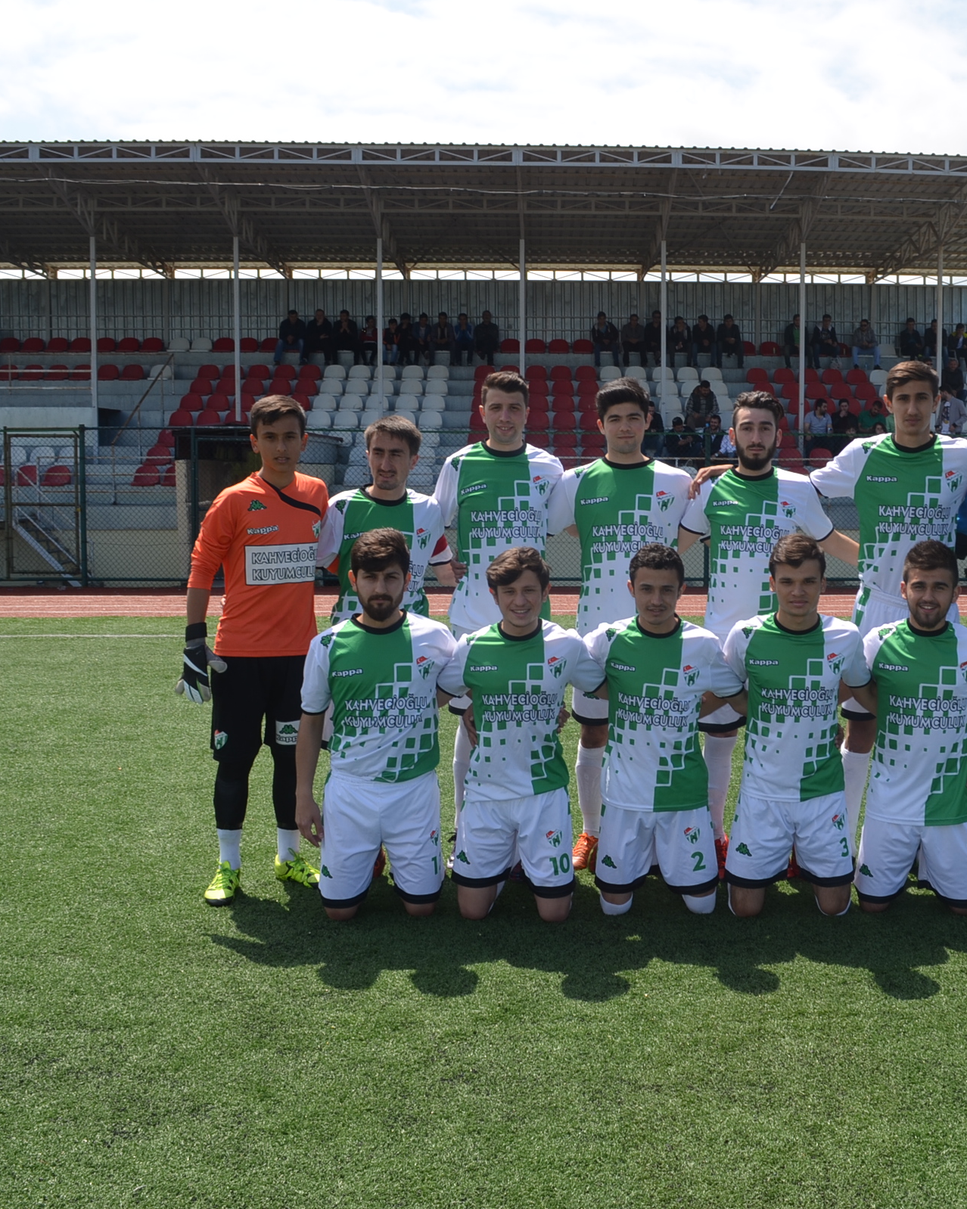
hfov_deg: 37.8
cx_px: 645
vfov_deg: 46.8
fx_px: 1395
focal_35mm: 39
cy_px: 607
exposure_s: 1/200
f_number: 9
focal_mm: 18
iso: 100
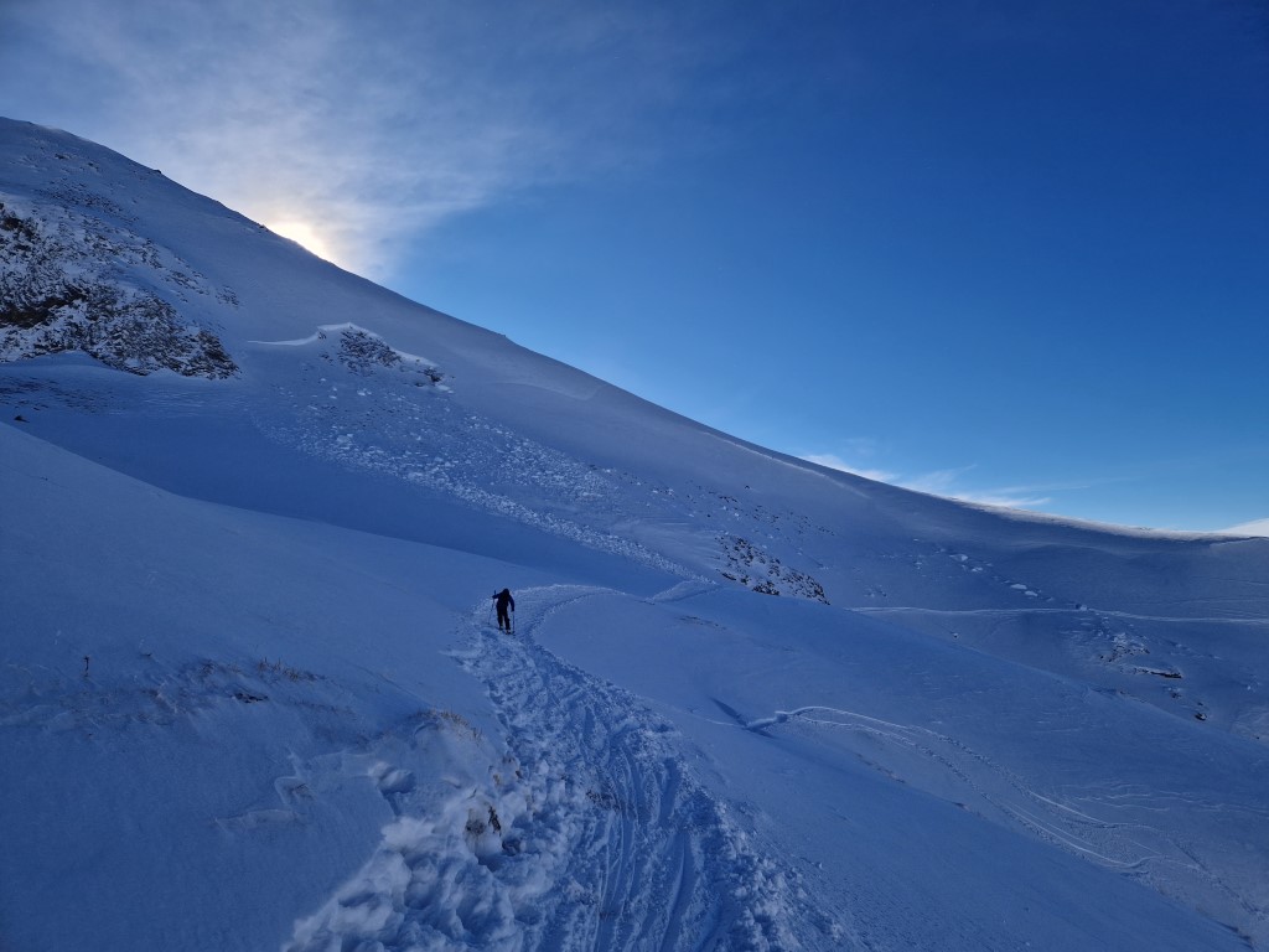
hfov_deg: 73.9
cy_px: 476
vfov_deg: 58.9
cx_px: 634
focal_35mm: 23
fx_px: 843
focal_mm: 5.4
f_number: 1.8
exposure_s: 1/3672
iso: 50
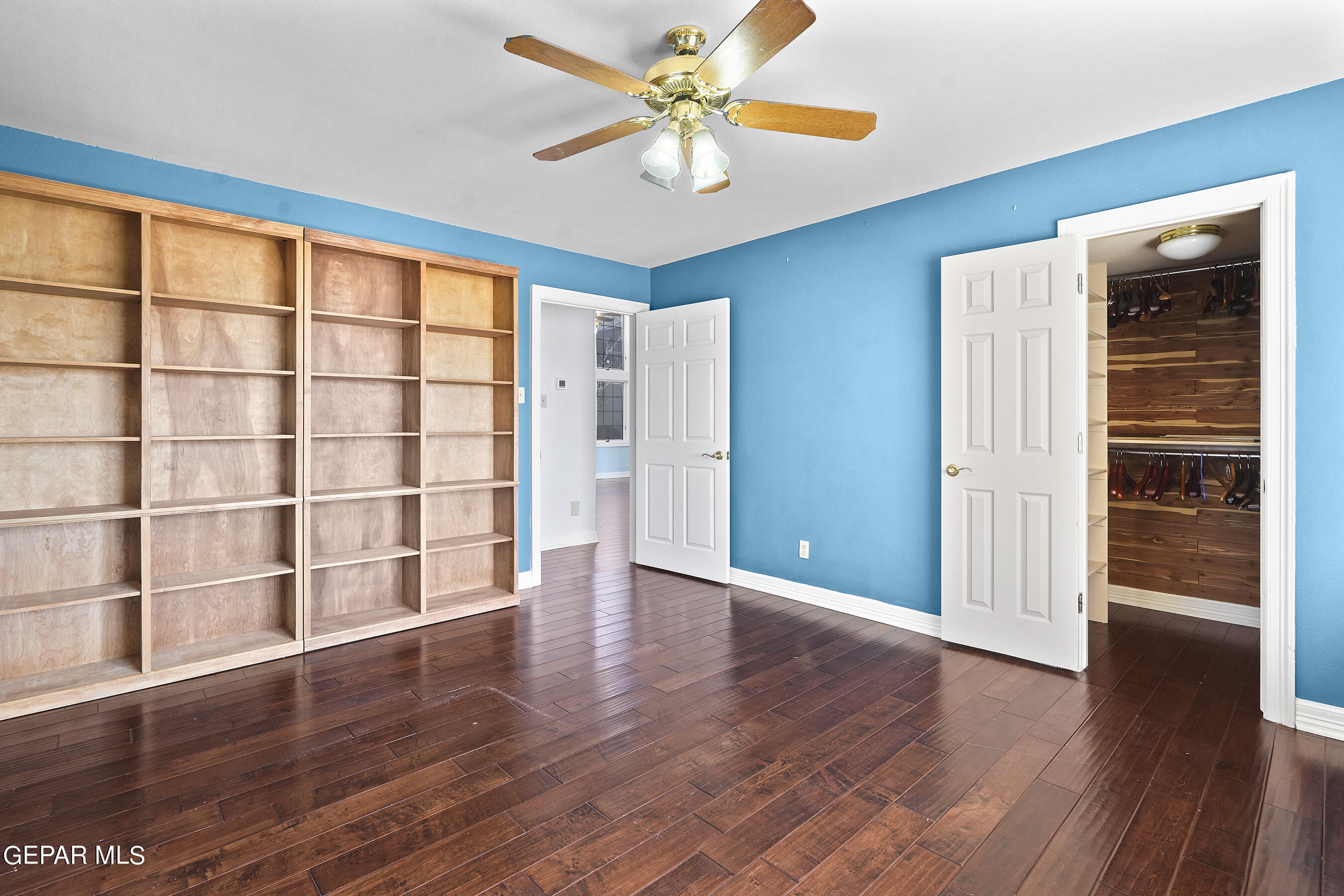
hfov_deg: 96.7
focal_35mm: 16
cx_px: 672
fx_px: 597
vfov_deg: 73.7
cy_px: 448
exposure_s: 1/5
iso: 500
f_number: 8
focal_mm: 16
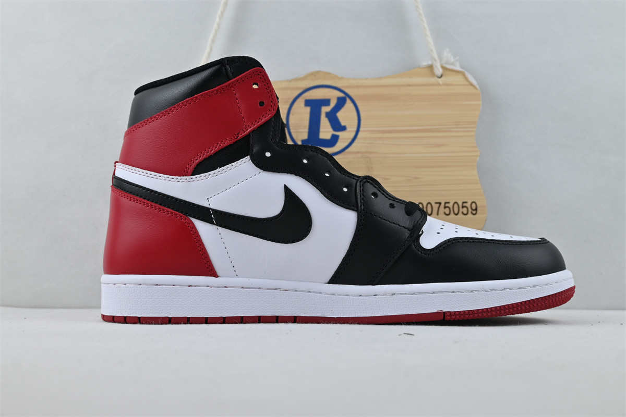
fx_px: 691
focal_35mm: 40
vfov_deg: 33.6
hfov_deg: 48.7
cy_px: 208
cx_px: 313
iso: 100
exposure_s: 1/100
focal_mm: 26.5
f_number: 4.5
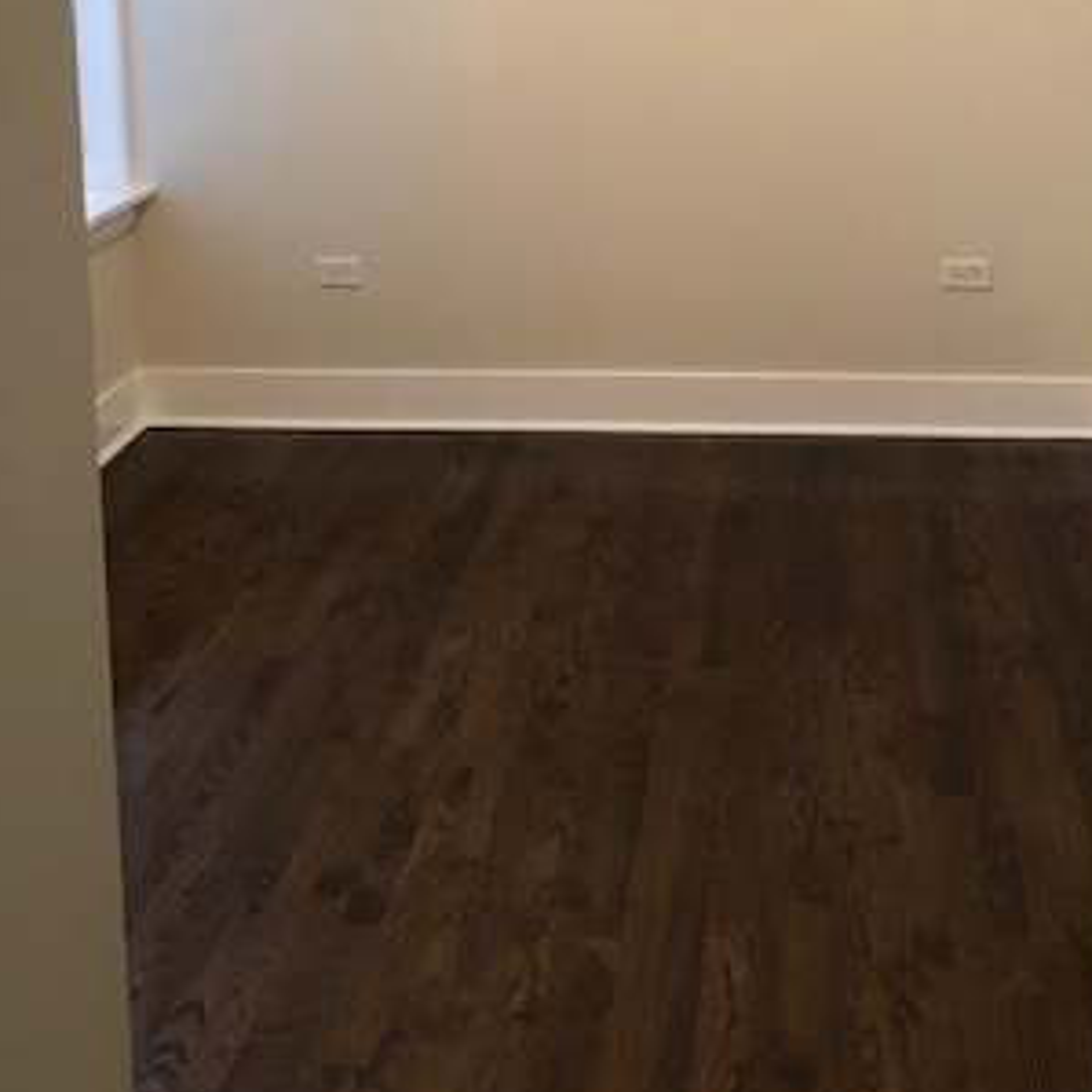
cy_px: 212
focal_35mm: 53
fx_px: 1892
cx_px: 672
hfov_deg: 32.1
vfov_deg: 31.3
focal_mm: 3.99
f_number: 1.8
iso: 50
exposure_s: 1/15
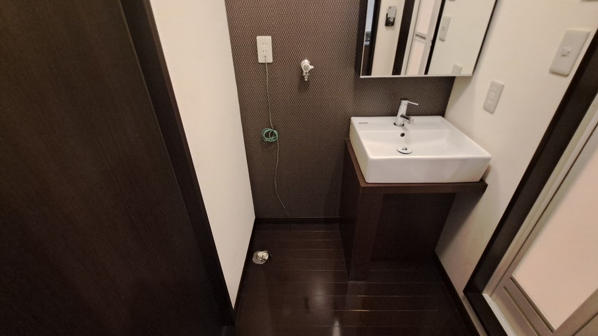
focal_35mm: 15
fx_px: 238
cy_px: 157
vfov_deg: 70.5
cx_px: 297
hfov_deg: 103.0
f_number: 2.2
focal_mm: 1.74
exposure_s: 1/20
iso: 500
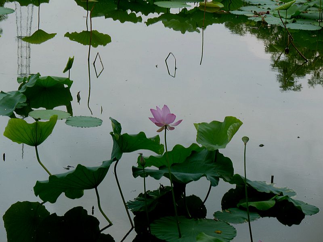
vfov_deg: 13.2
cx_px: 162
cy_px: 121
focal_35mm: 112
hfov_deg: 17.6
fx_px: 1045
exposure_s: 1/60
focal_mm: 20.2
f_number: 5.3
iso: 100
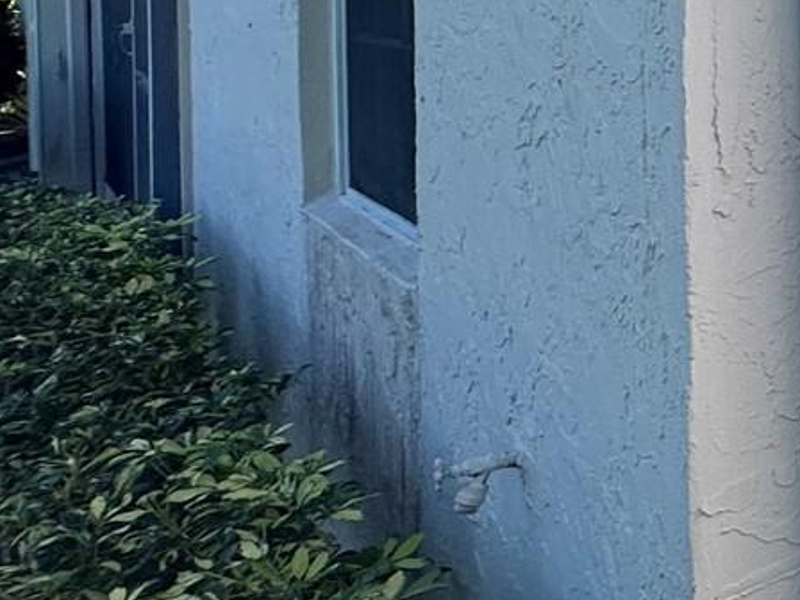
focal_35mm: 64
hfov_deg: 18.1
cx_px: 1666
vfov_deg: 21.8
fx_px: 1479
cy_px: -48
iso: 40
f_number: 2.2
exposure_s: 1/895
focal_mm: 2.22
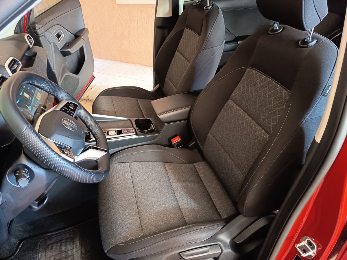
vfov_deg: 56.8
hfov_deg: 71.6
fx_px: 241
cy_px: 130
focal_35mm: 24
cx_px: 174
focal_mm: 5.24
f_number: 1.7
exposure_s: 1/25
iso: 1141
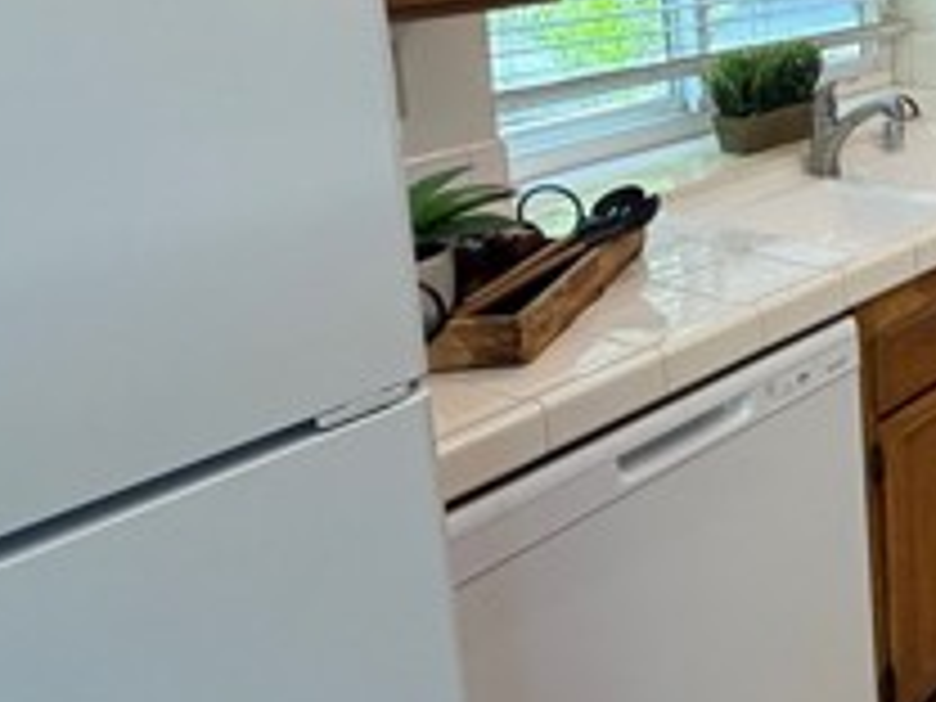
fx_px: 1163
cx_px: 1260
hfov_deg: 31.7
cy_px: 36
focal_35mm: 43
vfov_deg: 31.6
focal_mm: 2.22
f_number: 2.2
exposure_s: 1/120
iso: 160
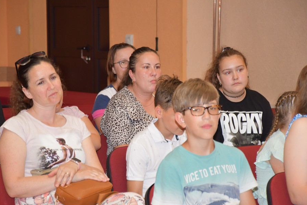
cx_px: 148
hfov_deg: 10.8
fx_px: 1629
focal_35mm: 191
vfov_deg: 7.2
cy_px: 113
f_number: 5.6
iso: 1400
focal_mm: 112
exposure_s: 1/60
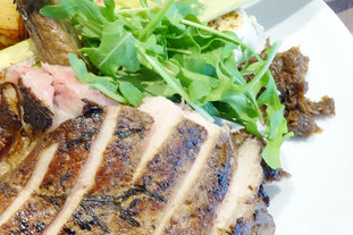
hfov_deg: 36.5
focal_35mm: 54
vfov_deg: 25.0
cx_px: 120
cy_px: 98
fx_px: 529
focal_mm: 10.4
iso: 800
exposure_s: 1/4
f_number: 9
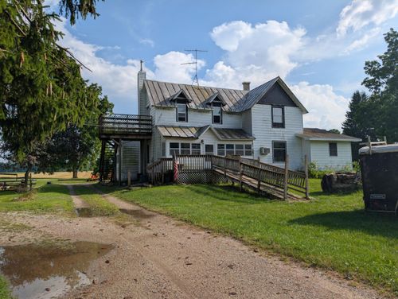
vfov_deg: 56.9
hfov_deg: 71.5
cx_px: 199
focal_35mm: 24
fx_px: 276
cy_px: 150
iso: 19
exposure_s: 1/1550
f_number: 1.68
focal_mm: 6.9
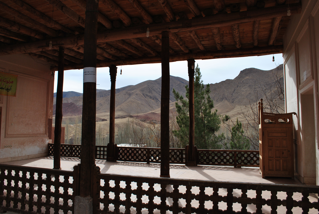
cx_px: 160
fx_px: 240
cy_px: 107
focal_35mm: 27
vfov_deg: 48.0
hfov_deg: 67.3
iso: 180
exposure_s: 1/250
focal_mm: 18
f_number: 10
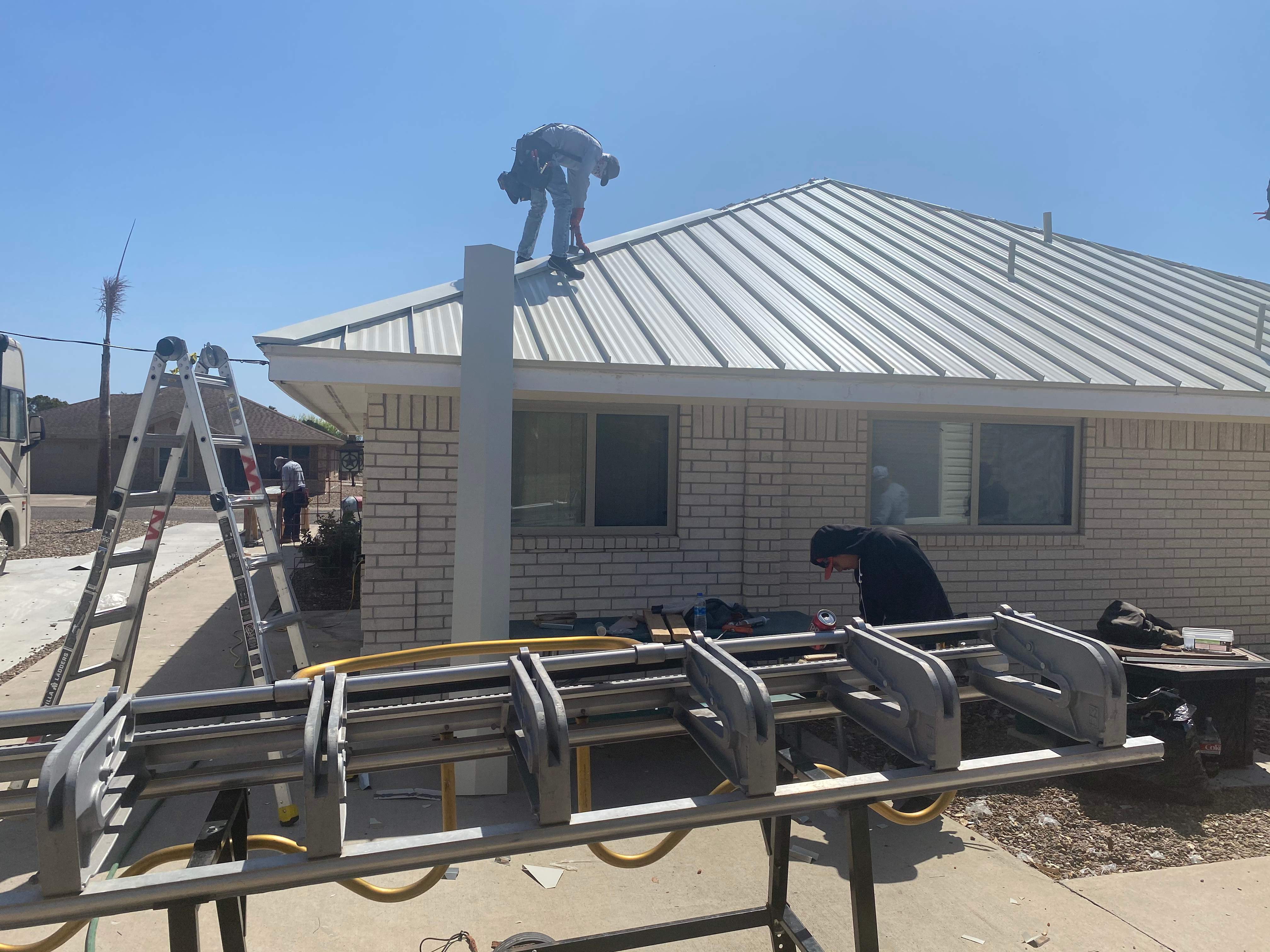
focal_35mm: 26
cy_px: 476
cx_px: 635
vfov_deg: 53.1
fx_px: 954
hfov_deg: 67.3
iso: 32
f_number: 1.8
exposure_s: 1/6061
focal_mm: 4.25
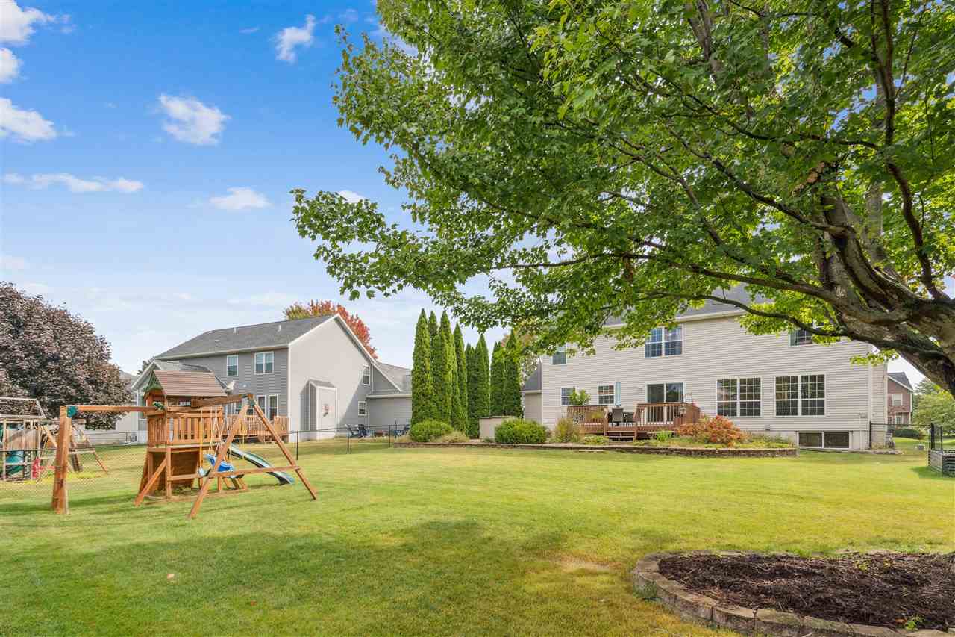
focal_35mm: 16
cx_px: 478
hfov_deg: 96.7
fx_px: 424
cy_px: 318
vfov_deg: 73.7
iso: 400
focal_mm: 16
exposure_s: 1/500
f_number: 8
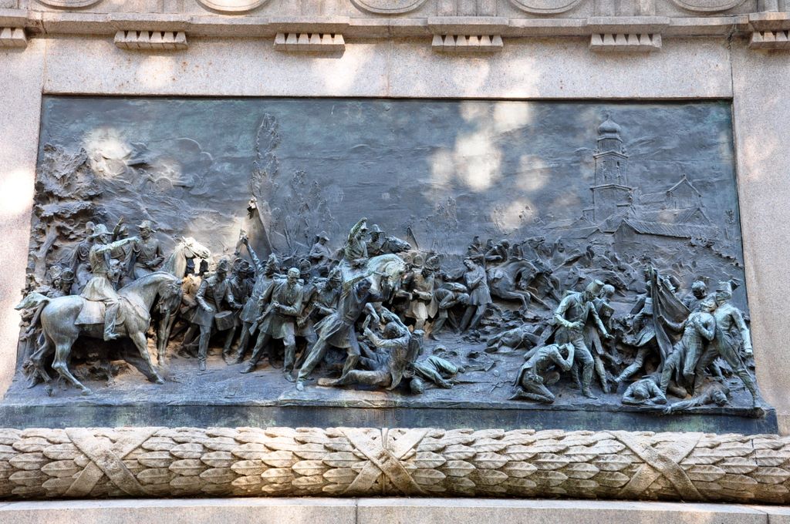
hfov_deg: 37.9
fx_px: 1151
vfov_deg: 25.7
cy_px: 262
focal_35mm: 52
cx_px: 395
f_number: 7.1
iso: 400
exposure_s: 1/30
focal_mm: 35
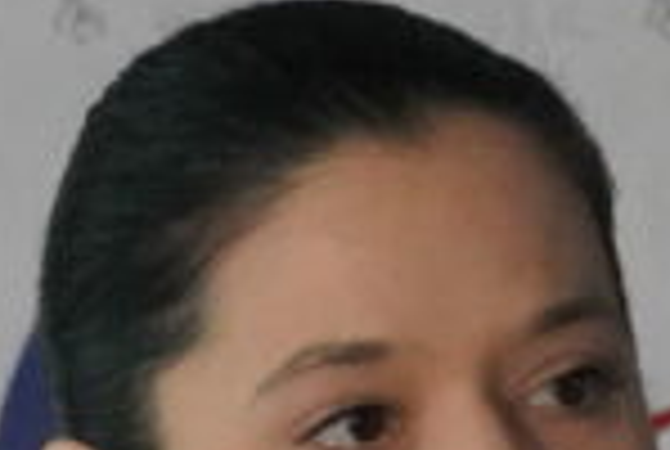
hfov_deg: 2.7
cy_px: 1186
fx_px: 14191
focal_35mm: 761
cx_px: 112
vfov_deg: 1.8
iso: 6400
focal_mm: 74
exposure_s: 1/160
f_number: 5.6
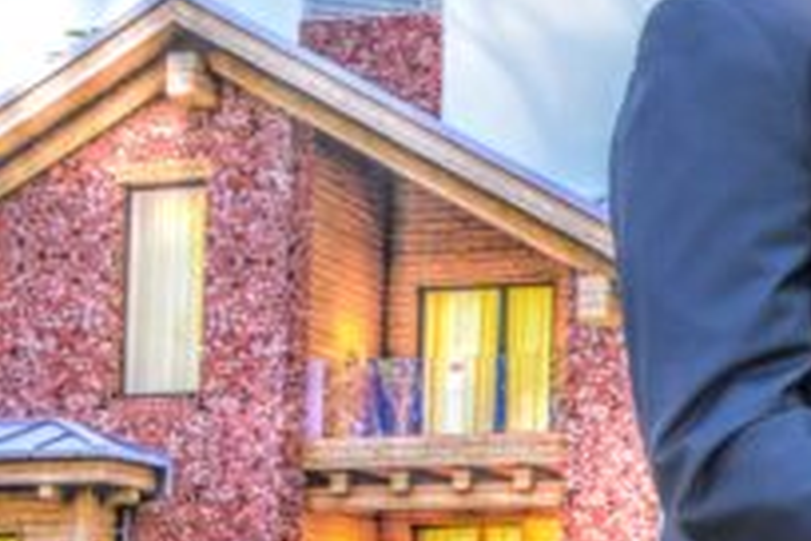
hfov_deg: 12.7
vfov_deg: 9.3
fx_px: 3311
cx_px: 1459
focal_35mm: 147
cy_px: 294
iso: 400
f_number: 7.1
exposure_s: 1/200
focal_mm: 26
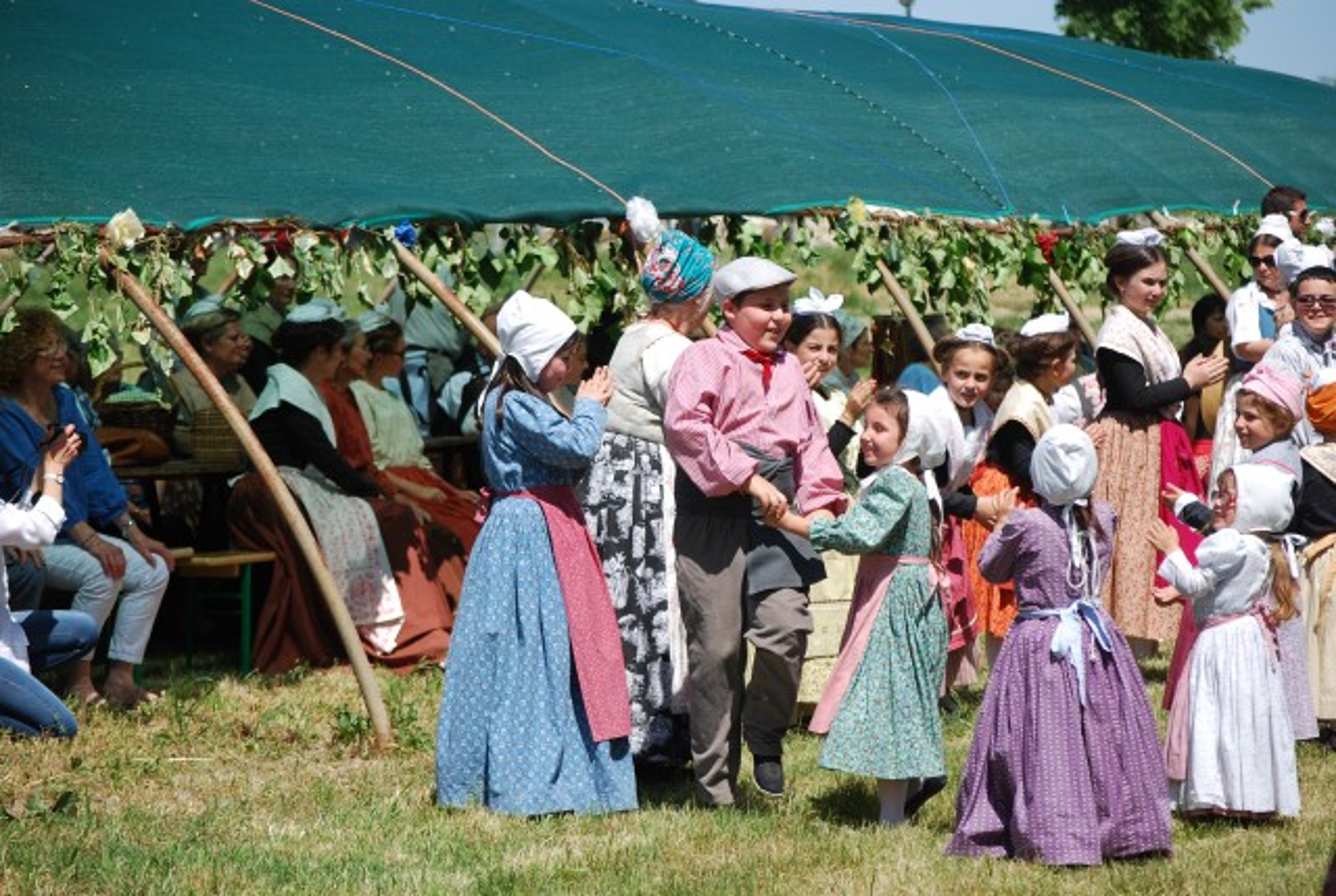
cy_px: 448
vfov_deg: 9.4
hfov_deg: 13.9
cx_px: 668
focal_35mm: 147
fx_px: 5464
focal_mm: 98
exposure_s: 1/500
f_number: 5.6
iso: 100
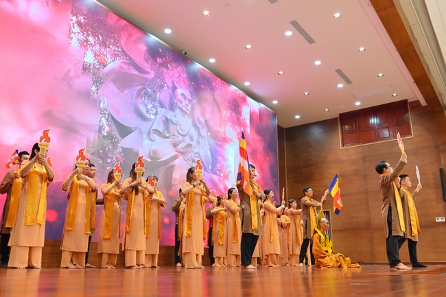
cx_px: 223
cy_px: 148
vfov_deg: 41.1
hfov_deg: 58.7
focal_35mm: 32
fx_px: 396
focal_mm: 32
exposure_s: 1/100
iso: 1250
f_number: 3.5
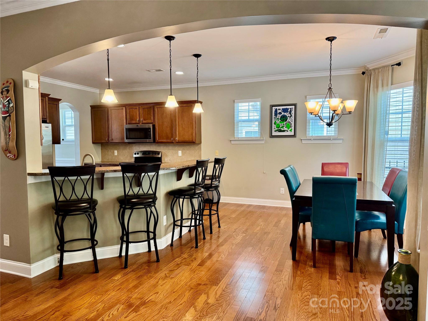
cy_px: 160
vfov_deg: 56.8
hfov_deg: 71.6
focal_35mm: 24
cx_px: 214
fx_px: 297
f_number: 1.78
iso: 160
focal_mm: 6.76
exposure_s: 1/120
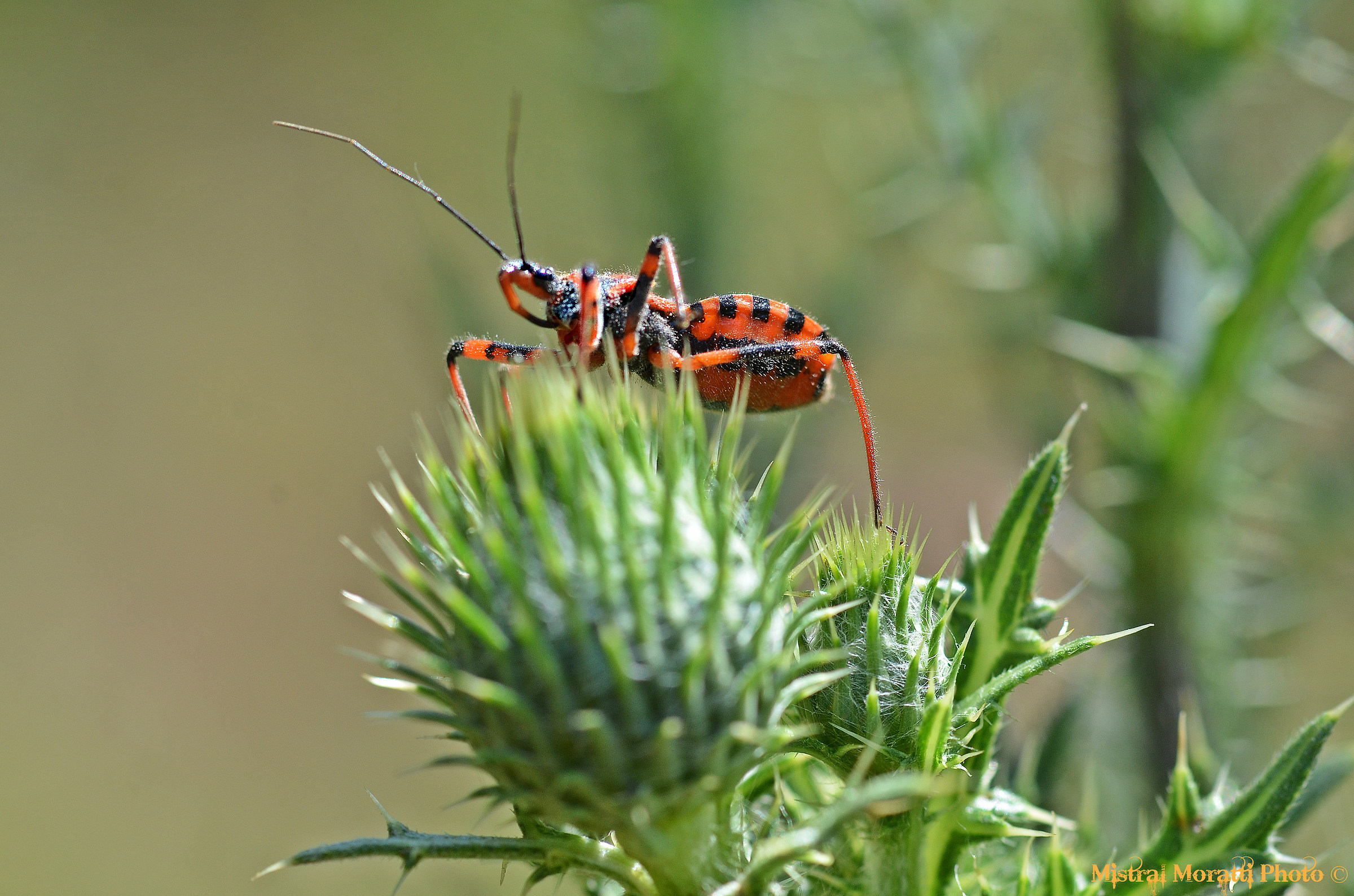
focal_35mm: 158
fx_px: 5911
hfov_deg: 13.1
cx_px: 677
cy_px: 448
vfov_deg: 8.7
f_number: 8
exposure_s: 1/640
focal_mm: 105
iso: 500
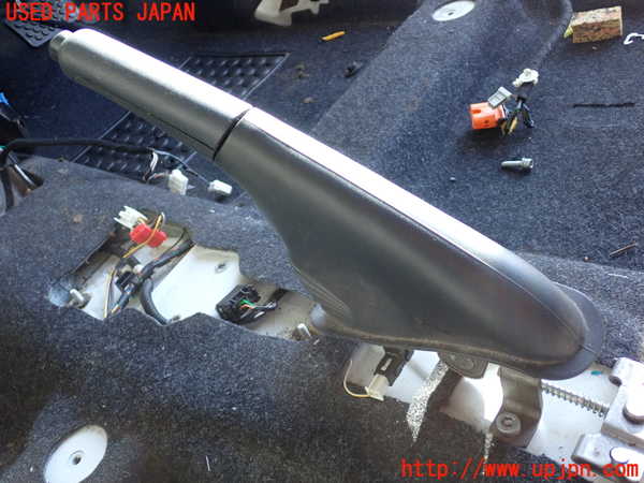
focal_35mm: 36
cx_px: 322
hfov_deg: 51.4
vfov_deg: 39.7
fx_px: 670
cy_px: 242
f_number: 2.5
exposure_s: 1/125
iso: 200
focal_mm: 6.37
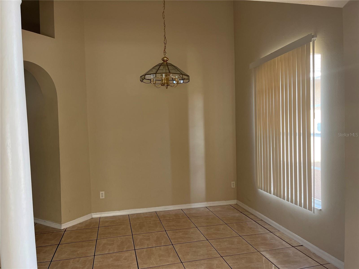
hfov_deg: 67.3
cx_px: 180
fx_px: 270
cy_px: 134
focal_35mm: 26
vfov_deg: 53.1
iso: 125
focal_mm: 5.1
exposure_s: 1/121
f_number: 1.6
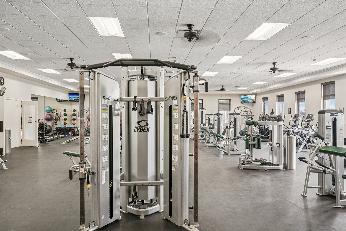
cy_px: 116
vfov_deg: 48.7
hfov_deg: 68.4
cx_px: 173
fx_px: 255
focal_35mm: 26
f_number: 8
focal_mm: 26.5
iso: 400
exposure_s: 1/5
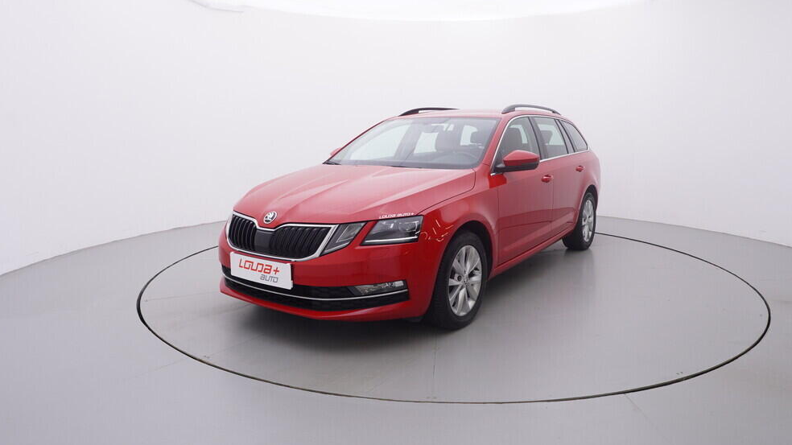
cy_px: 196
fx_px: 515
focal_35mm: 25
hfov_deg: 75.1
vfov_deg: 46.6
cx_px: 406
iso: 200
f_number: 5
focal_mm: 15
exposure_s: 1/80
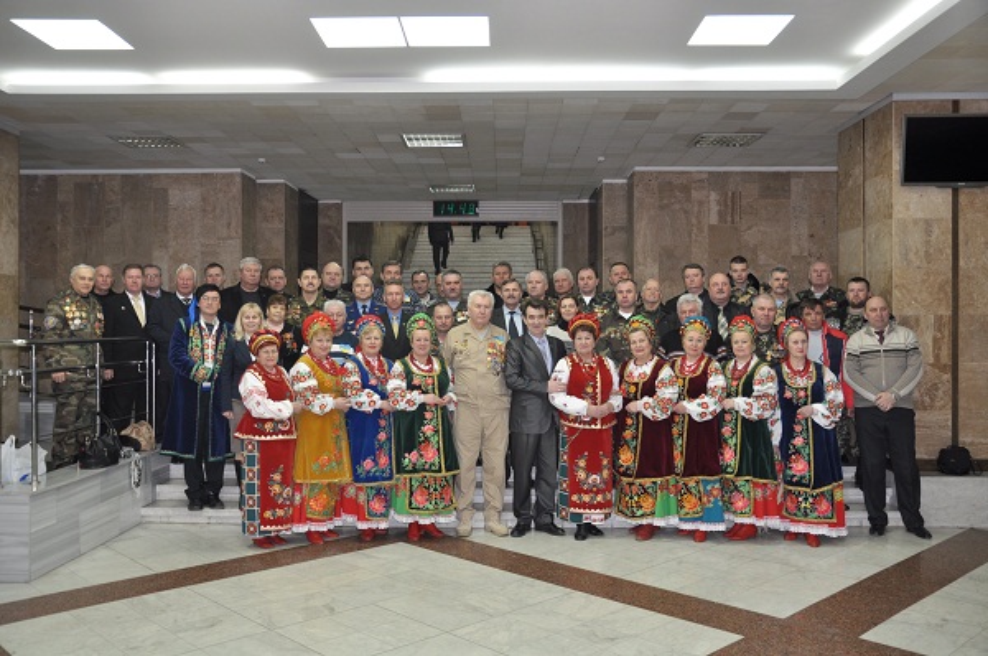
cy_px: 328
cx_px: 494
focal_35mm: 33
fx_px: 904
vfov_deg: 39.8
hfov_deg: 57.3
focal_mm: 22
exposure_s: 1/30
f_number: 2.8
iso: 200
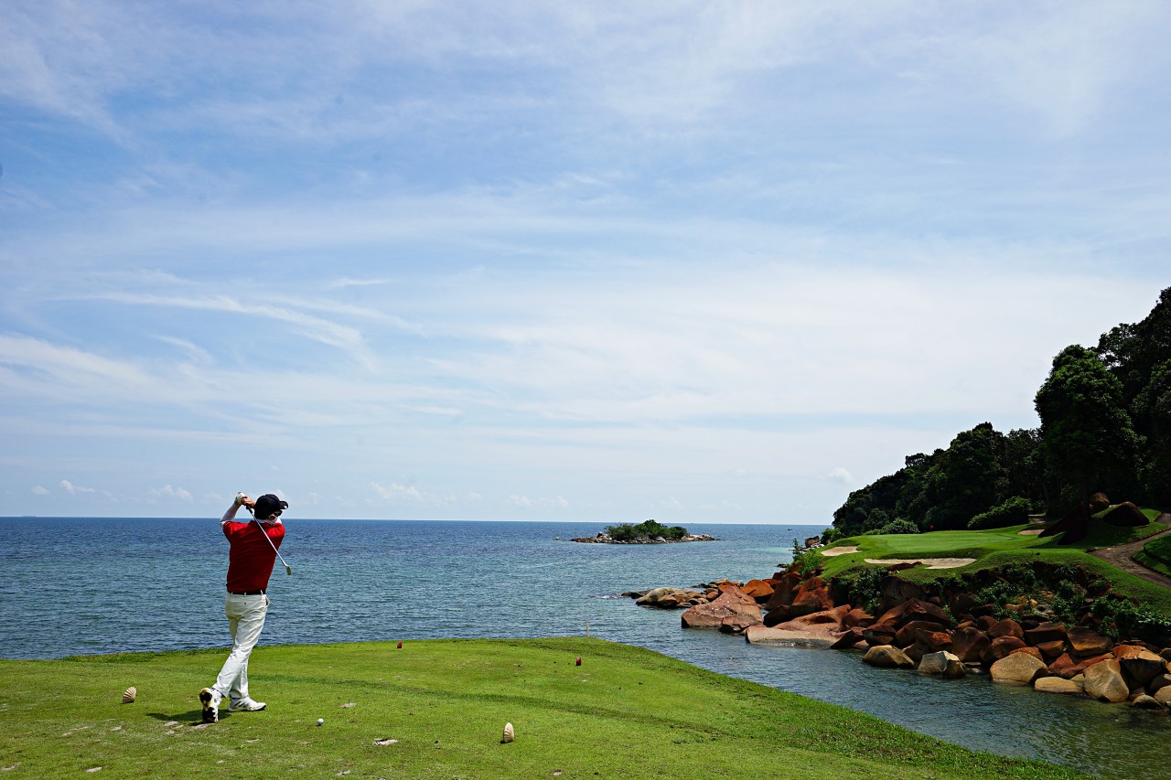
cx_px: 586
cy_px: 390
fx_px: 911
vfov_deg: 46.4
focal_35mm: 28
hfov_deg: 65.5
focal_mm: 28
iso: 100
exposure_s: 1/320
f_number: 11
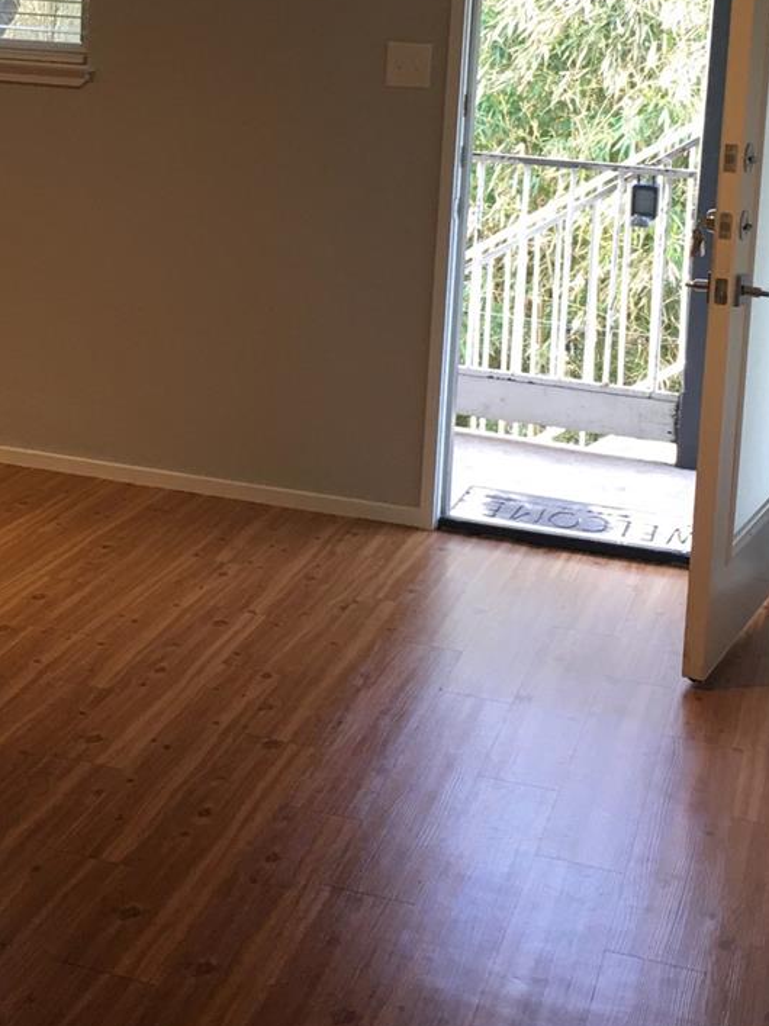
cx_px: 138
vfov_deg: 29.8
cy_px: 164
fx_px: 1867
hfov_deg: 22.9
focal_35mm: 63
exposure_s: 1/15
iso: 25
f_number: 2.2
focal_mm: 4.15
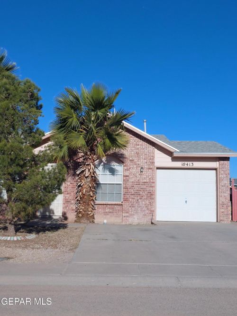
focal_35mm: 24
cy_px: 158
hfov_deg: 56.8
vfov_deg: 71.6
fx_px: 219
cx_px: 118
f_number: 1.8
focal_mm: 5.23
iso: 40
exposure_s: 1/3391
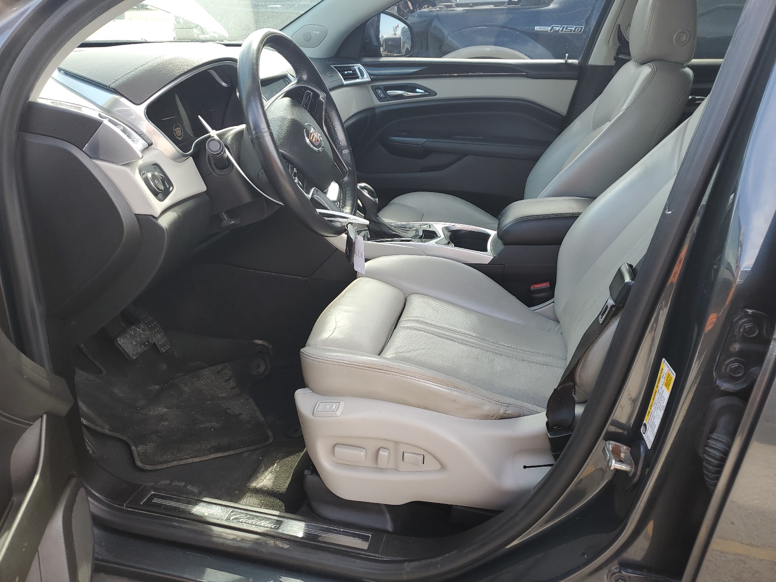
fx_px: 583
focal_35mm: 26
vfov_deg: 53.1
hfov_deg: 67.3
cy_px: 291
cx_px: 388
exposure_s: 1/238
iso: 50
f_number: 1.5
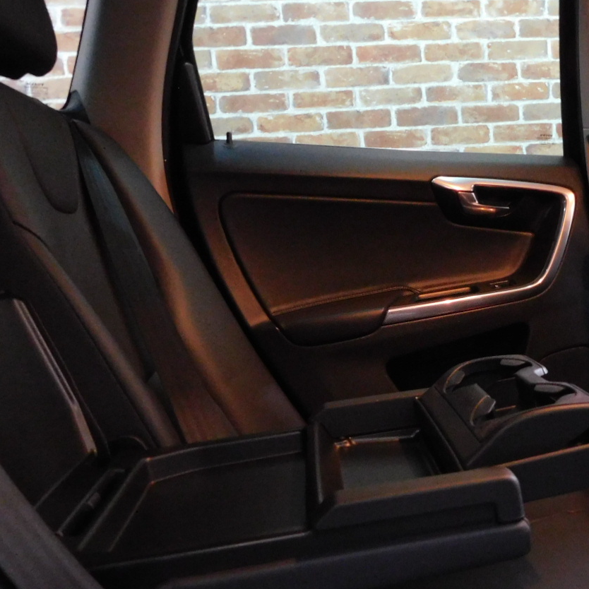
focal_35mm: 39
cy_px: 327
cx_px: 440
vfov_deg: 42.8
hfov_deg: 41.6
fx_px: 751
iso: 800
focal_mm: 4
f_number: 3
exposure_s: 1/6
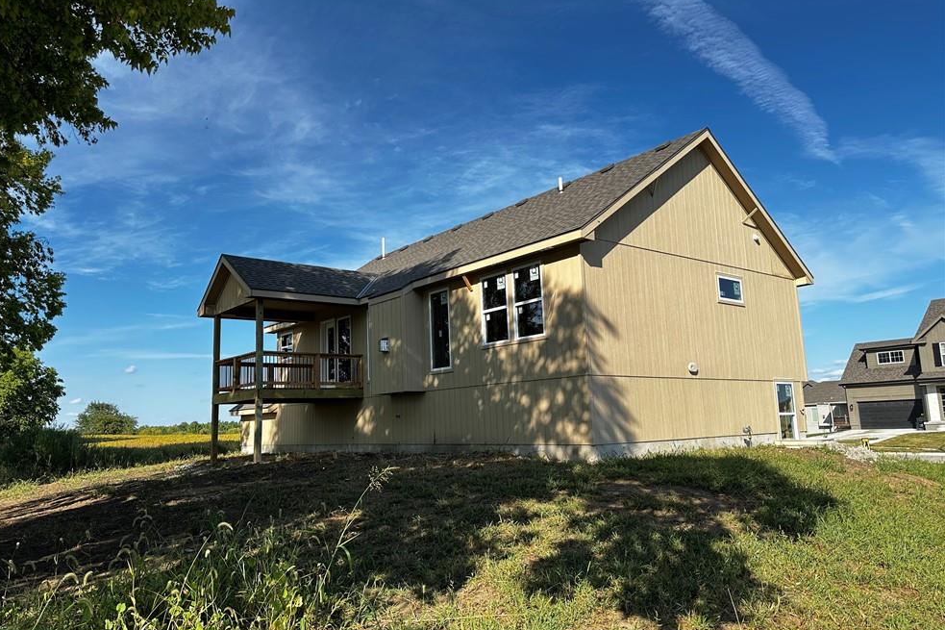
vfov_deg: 49.5
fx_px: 682
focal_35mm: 26
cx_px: 454
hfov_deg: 69.4
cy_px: 314
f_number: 1.78
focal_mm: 6.86
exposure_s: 1/1304
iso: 80
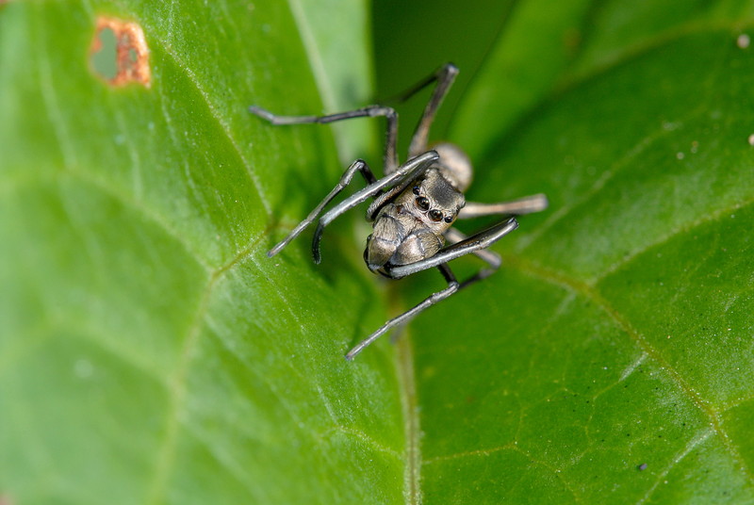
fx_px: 5663
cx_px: 377
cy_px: 252
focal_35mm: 270
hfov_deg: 7.6
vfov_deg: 5.1
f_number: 13
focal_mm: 180
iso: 200
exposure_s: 1/30
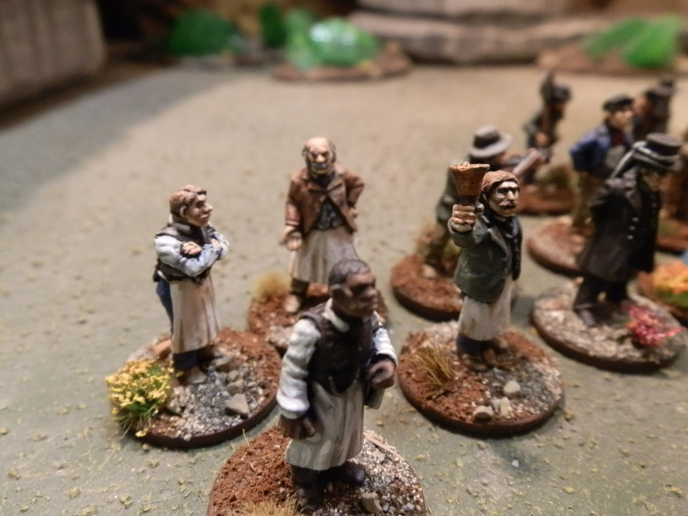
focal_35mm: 28
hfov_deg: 63.4
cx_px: 344
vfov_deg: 49.7
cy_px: 258
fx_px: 557
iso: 400
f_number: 3.1
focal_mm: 5
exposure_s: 1/50
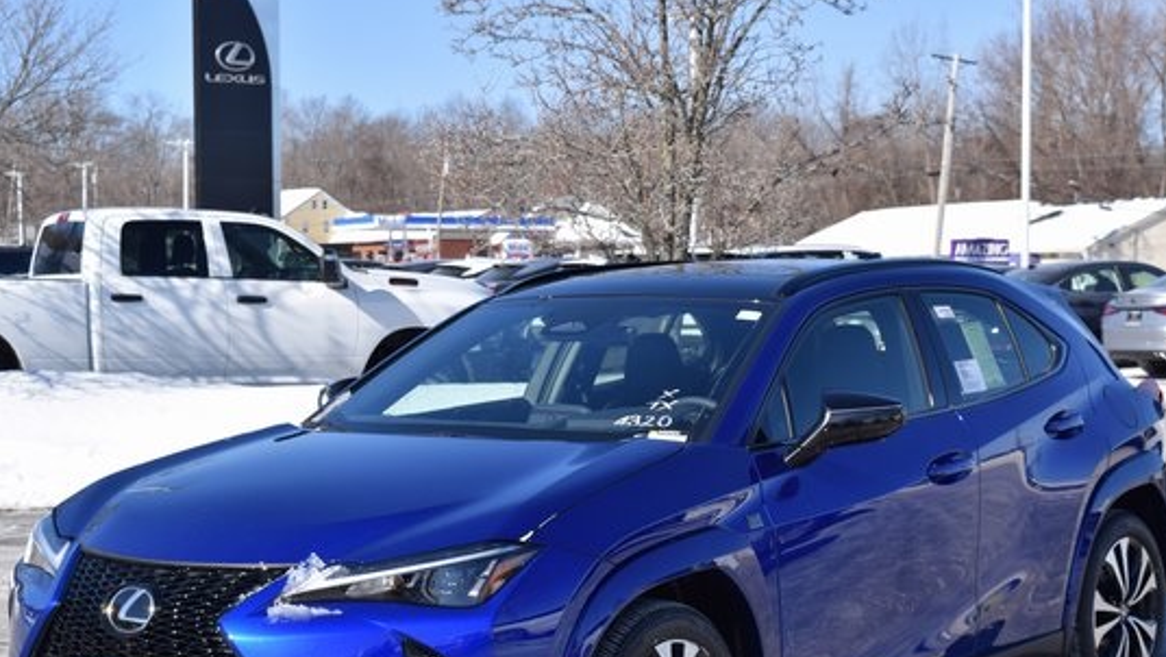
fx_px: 2320
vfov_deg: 16.1
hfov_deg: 28.2
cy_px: 449
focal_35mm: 75
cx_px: 572
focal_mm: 40
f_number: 7.1
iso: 400
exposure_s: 1/2000
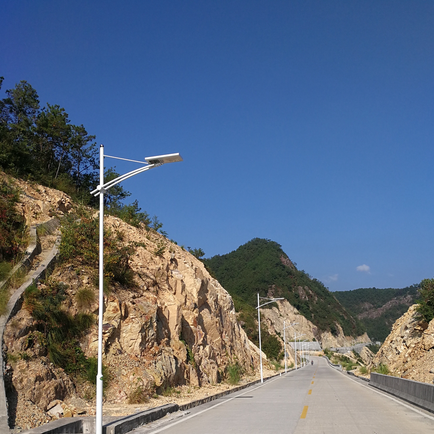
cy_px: 286
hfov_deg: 51.1
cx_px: 217
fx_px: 454
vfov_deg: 50.3
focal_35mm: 32
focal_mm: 3.95
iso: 50
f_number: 2.2
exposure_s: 1/1548
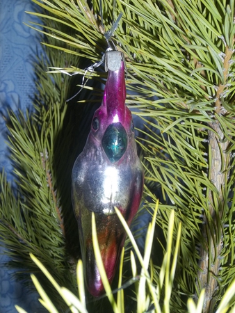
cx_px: 118
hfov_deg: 25.3
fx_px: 525
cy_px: 156
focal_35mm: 58
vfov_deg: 33.2
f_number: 5.34
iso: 64
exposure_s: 1/40
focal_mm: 10.42
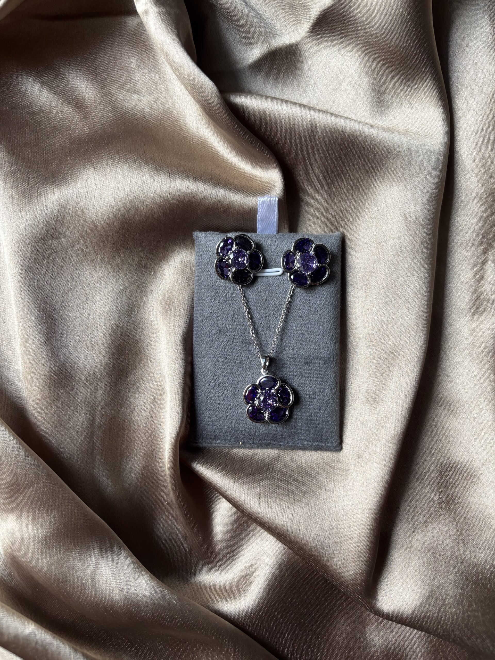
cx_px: 248
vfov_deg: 67.3
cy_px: 330
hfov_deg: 53.1
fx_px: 496
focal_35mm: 26
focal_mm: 5.96
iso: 80
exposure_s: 1/121
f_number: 1.6
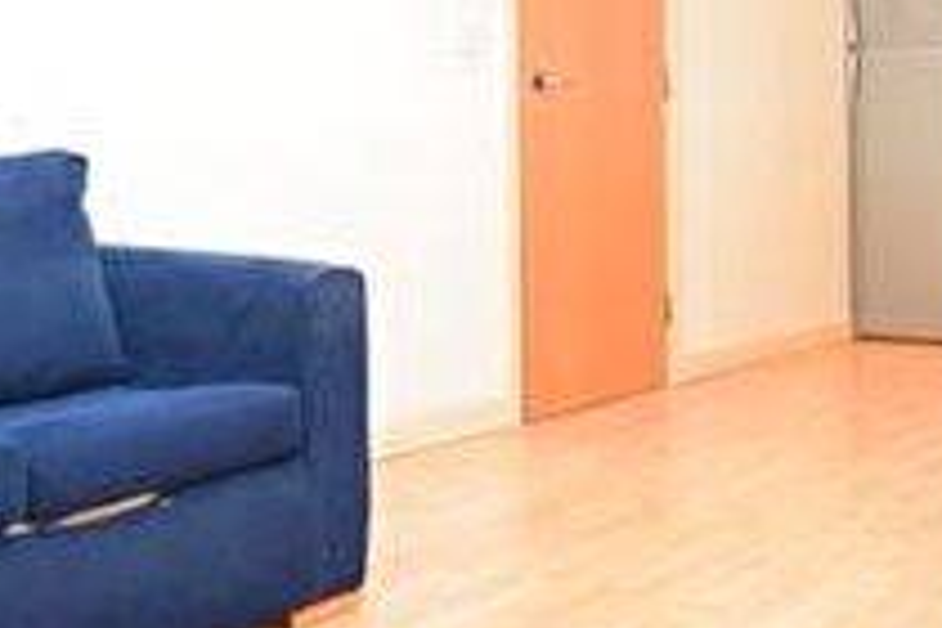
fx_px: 1308
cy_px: 179
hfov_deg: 39.4
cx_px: 561
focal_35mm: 50
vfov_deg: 26.7
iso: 900
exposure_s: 1/60
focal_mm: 10
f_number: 3.5
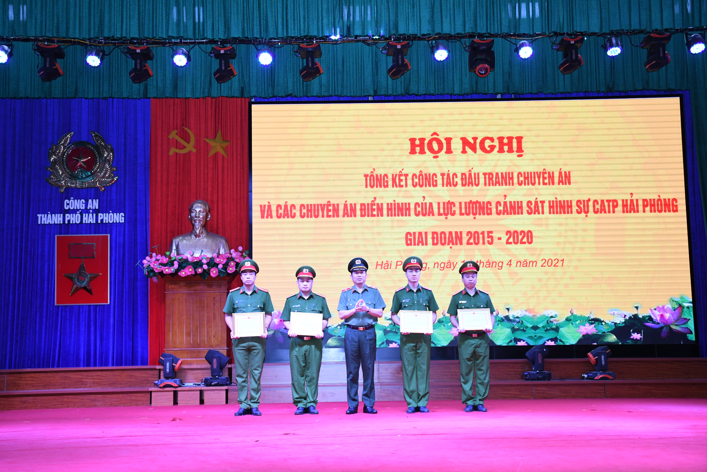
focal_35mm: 45
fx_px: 884
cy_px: 236
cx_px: 354
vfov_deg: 29.9
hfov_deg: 43.6
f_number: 5.6
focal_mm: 30
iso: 1250
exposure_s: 1/200
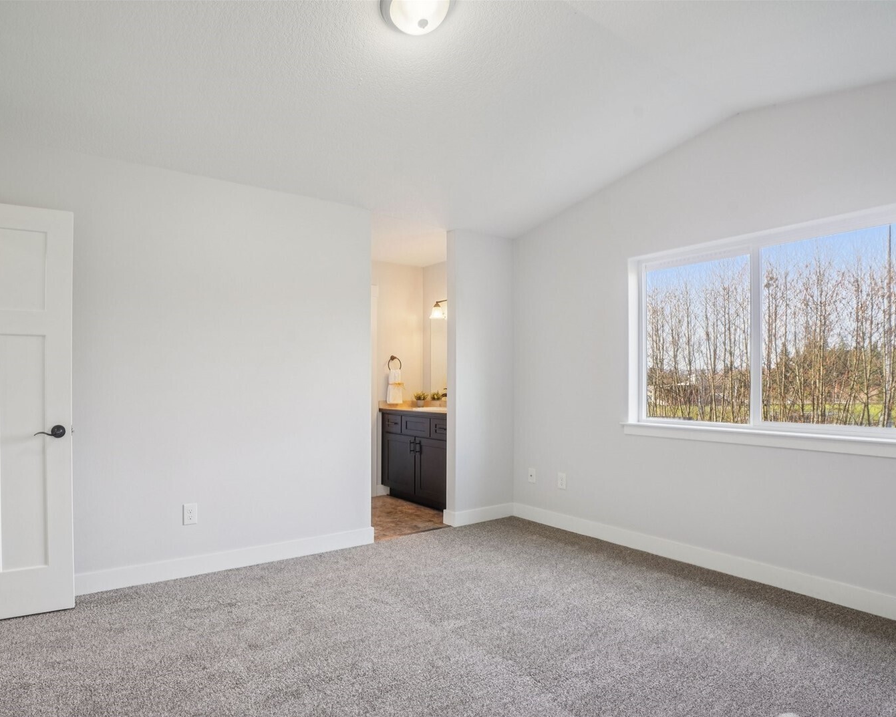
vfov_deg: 70.8
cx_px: 368
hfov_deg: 82.5
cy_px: 377
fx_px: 504
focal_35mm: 19
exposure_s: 1/20
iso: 400
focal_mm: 16
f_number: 8
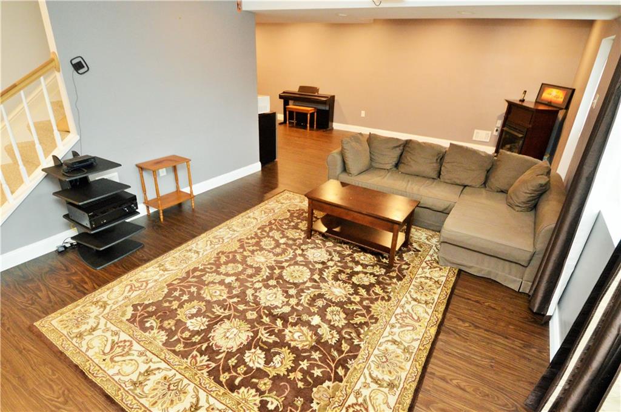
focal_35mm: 18
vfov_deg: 67.2
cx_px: 310
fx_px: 310
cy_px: 206
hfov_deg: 90.1
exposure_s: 1/60
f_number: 4.5
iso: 2500
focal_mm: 12
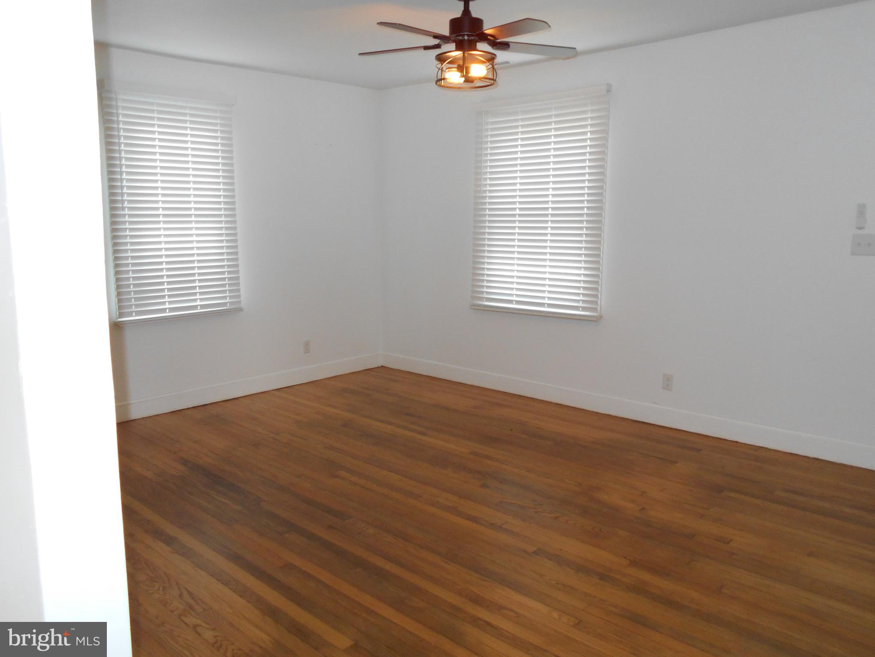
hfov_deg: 67.3
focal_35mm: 26
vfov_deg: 53.1
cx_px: 438
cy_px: 328
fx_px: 657
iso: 250
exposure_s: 1/25
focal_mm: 4.6
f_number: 3.2
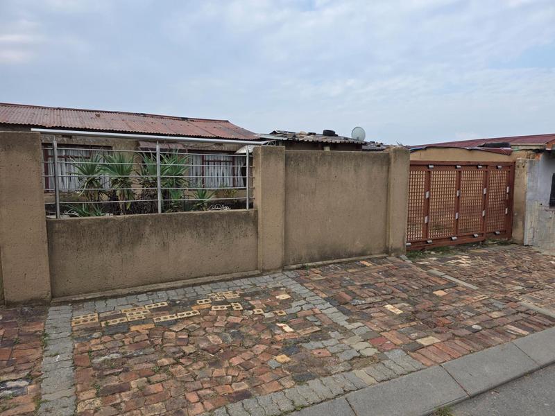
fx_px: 369
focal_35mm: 23
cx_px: 278
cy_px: 208
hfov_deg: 73.9
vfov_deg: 58.9
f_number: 1.7
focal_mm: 6.3
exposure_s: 1/2874
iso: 80
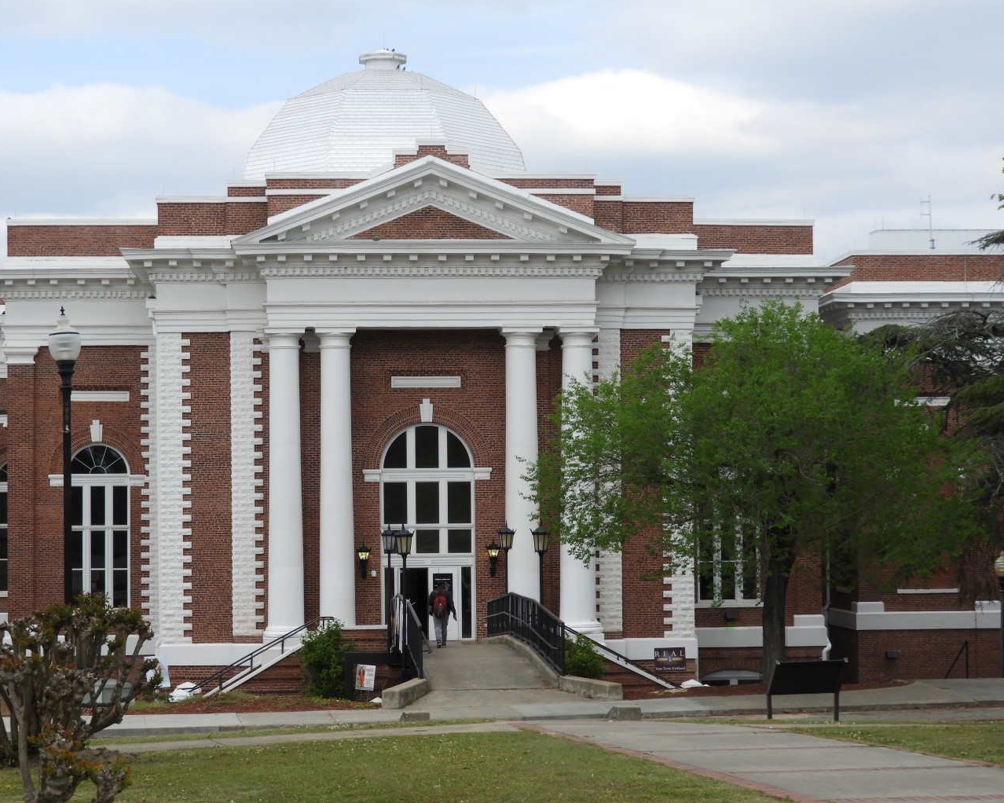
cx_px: 442
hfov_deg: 24.7
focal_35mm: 77
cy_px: 413
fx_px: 2288
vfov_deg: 19.9
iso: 100
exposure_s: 1/500
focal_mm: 12.5
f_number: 4.5
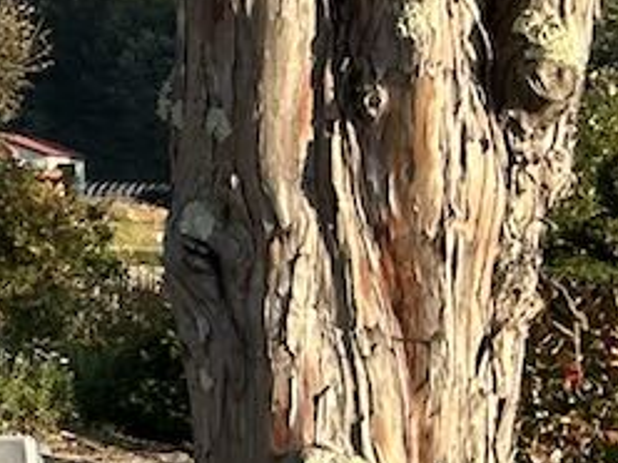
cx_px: -1470
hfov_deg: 8.2
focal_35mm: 189
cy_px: -291
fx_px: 3374
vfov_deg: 7.7
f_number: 1.5
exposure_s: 1/1972
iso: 50
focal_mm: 5.7
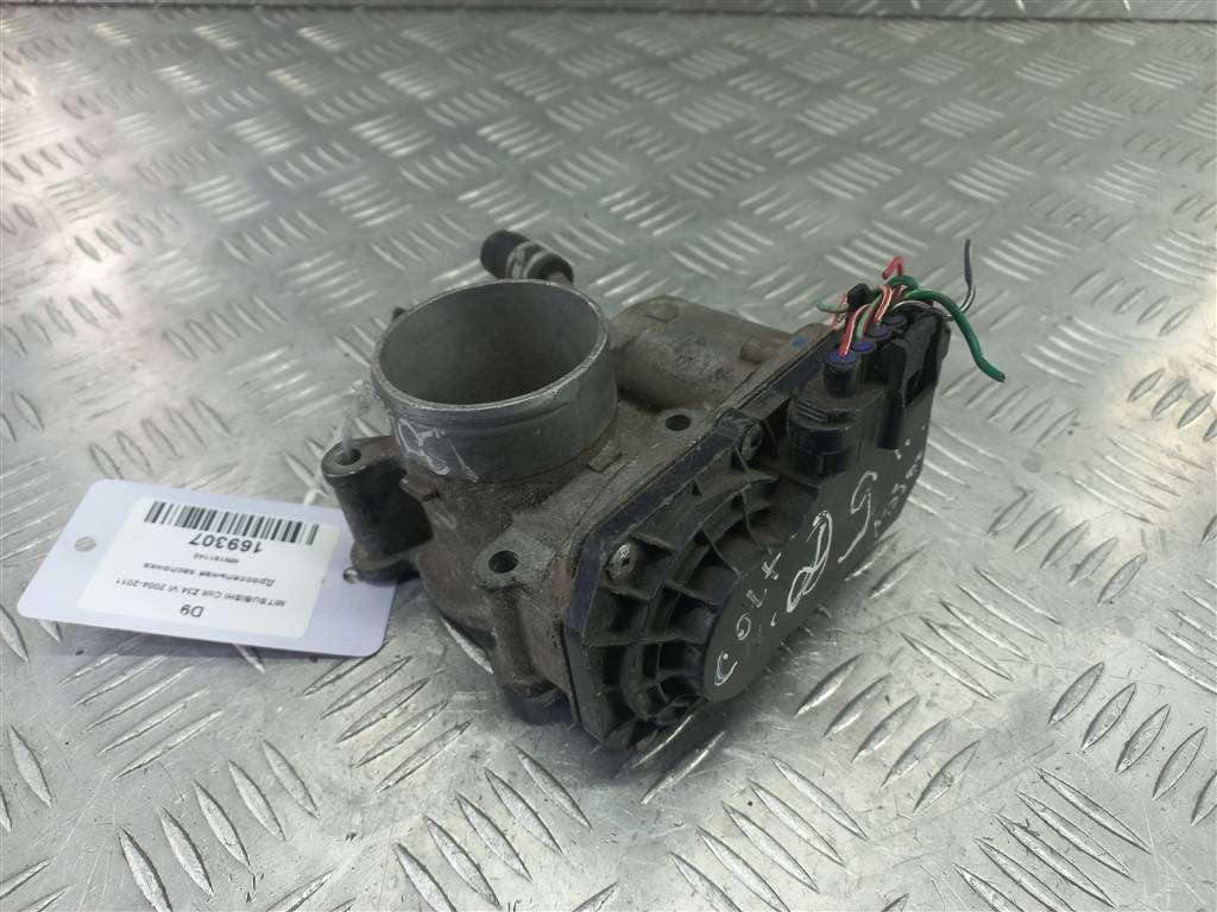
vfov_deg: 54.9
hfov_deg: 69.4
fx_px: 879
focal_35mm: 25
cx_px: 608
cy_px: 456
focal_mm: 4.6
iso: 64
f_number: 1.8
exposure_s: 1/50
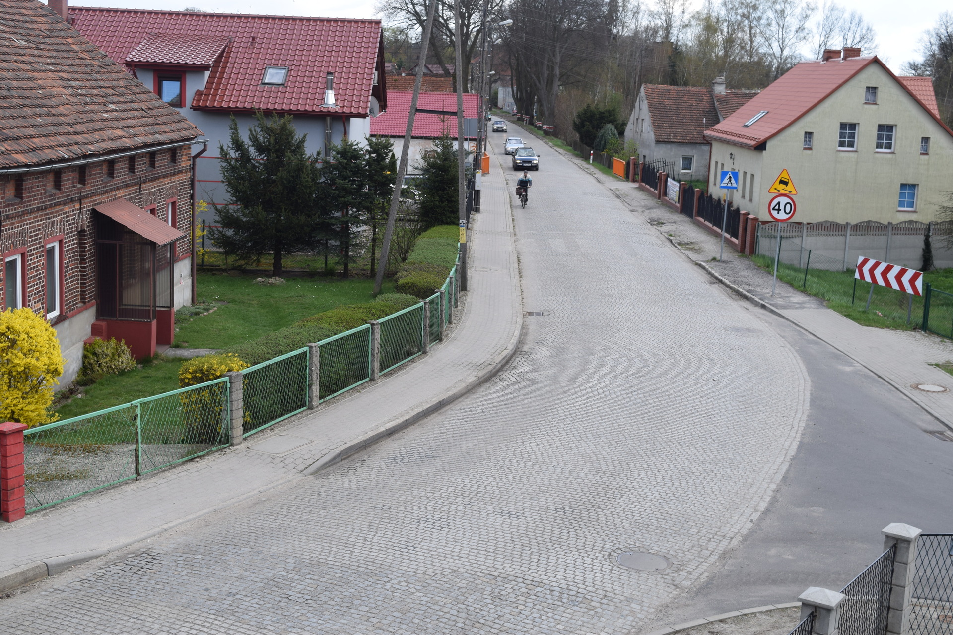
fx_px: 1350
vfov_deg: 26.5
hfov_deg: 38.9
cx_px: 476
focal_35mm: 51
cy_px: 318
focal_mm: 34
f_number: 8
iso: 220
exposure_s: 1/250
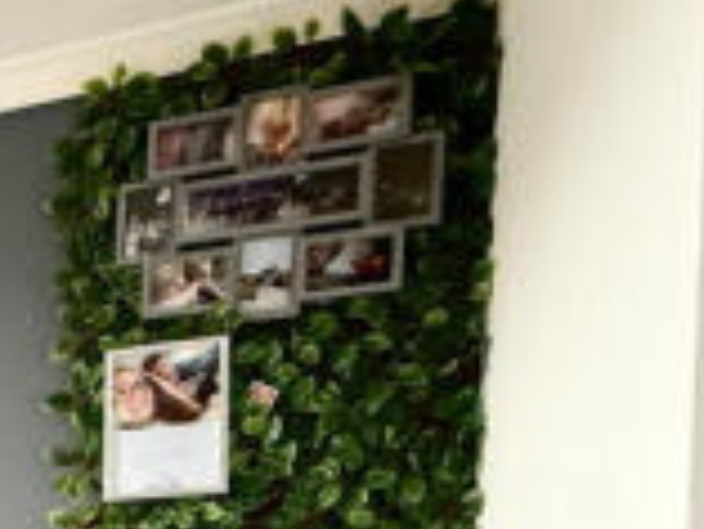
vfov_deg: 24.4
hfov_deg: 27.3
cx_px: -316
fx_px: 1058
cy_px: 693
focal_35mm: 52
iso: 400
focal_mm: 2.22
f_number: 2.2
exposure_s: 1/63
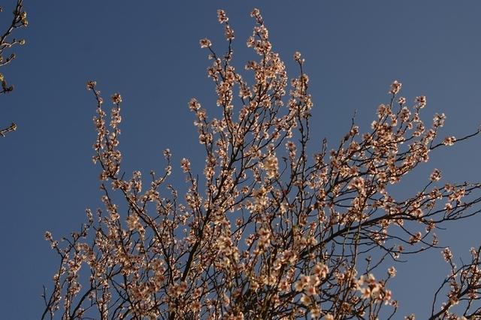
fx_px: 1028
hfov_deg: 26.3
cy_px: 160
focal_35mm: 77
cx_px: 240
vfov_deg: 17.7
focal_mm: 50
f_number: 8
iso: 100
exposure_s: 1/320
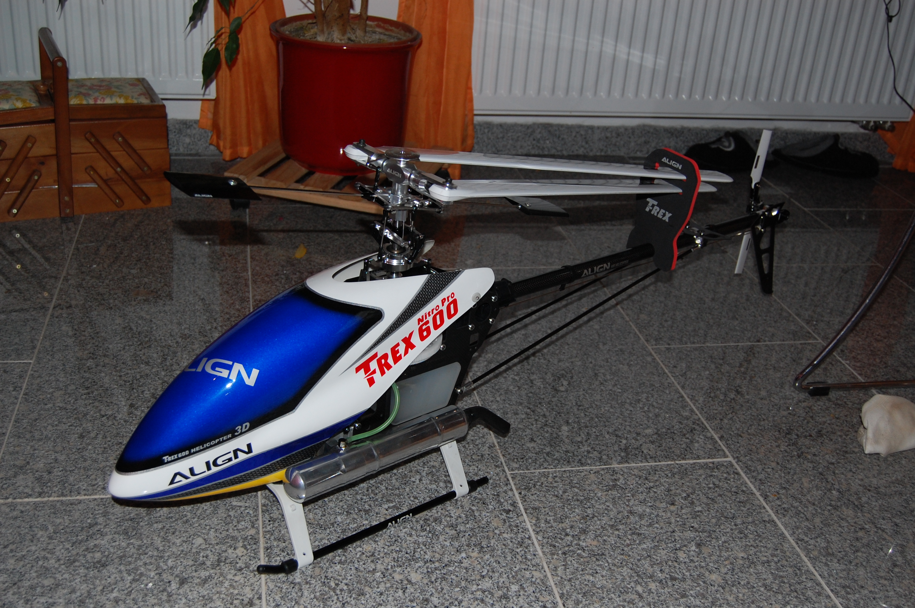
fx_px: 990
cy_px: 304
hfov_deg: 49.6
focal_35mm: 39
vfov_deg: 34.1
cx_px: 458
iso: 400
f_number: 5
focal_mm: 26
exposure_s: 1/250
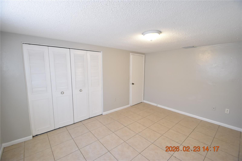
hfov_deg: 100.4
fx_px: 101
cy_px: 80
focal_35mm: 15
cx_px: 121
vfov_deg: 77.3
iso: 800
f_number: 3.5
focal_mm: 10
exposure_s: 1/20
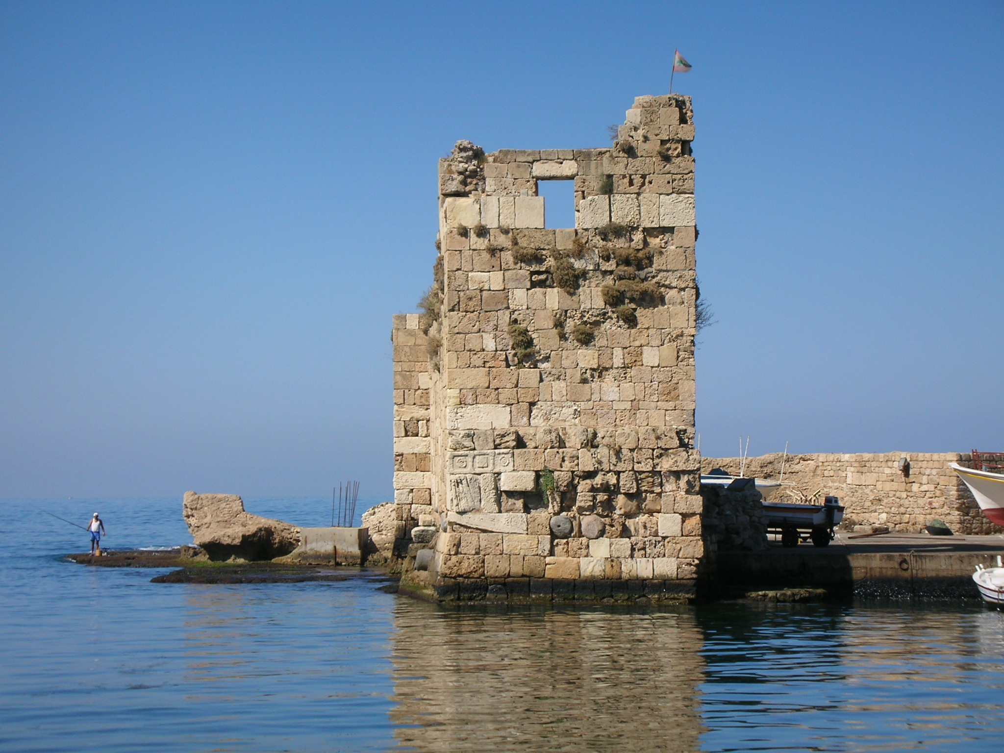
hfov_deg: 18.7
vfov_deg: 14.1
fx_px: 3045
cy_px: 376
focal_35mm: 105
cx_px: 502
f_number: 5.4
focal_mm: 17.4
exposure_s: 1/350
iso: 50
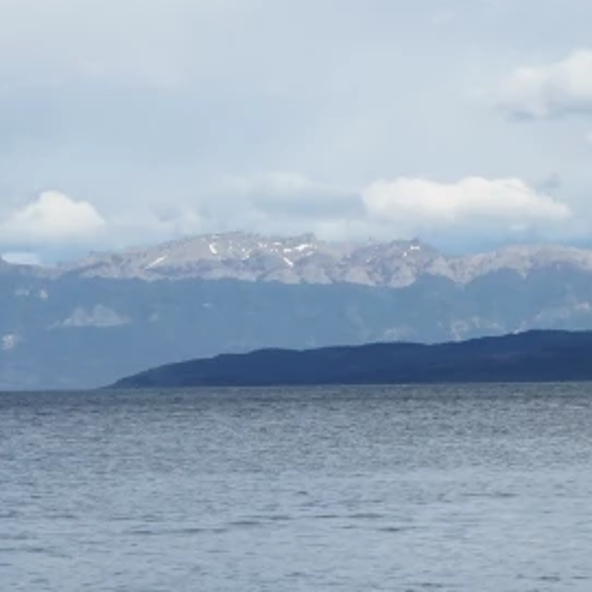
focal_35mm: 173
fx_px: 3347
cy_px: 118
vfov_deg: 10.1
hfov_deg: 9.5
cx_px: 1153
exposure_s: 1/1000
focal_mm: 46
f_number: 18
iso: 2000
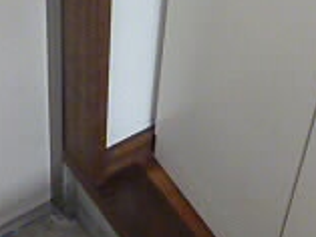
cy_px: -26
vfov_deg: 12.8
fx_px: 1041
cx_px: 147
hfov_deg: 17.3
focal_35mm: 114
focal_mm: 5
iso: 800
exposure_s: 1/50
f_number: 3.1
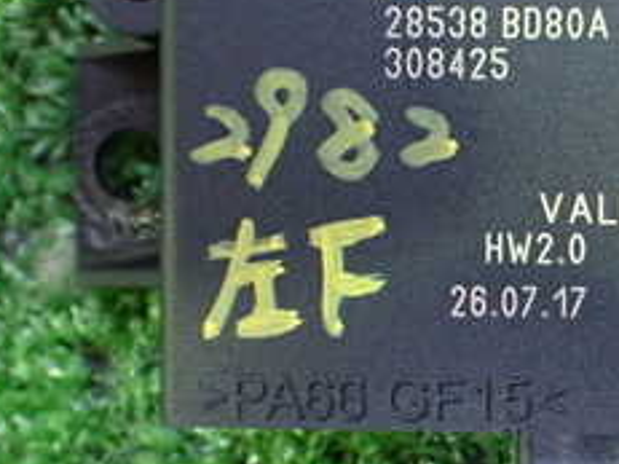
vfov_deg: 18.8
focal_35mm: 78
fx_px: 1394
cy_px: 327
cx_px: 681
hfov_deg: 23.5
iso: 800
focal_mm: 5.4
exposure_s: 1/30
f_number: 2.3
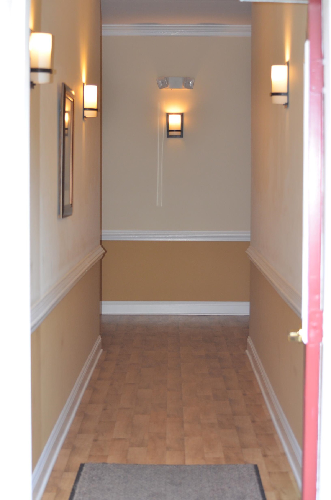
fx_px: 1143
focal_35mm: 82
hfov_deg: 16.5
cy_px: 250
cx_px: 166
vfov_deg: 24.7
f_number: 4.5
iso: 720
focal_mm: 55
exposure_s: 1/60
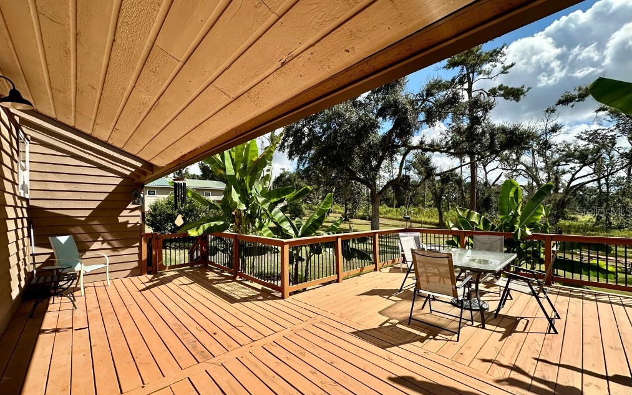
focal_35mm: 15
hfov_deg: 101.5
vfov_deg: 74.7
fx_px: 258
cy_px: 211
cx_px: 316
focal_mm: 2.22
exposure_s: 1/1043
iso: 40
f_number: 2.2
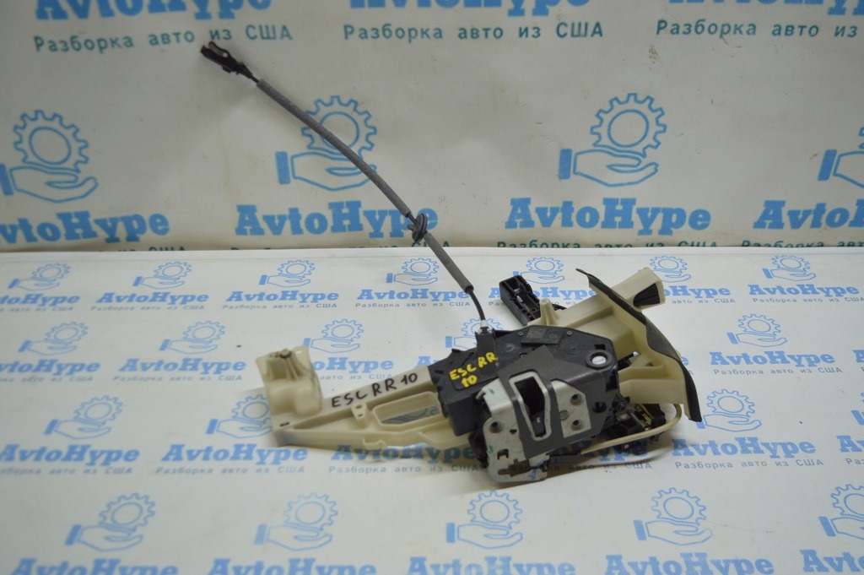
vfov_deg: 39.9
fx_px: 791
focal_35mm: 33
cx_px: 432
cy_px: 288
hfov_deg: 57.3
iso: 400
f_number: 3.8
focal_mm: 22
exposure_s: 1/100
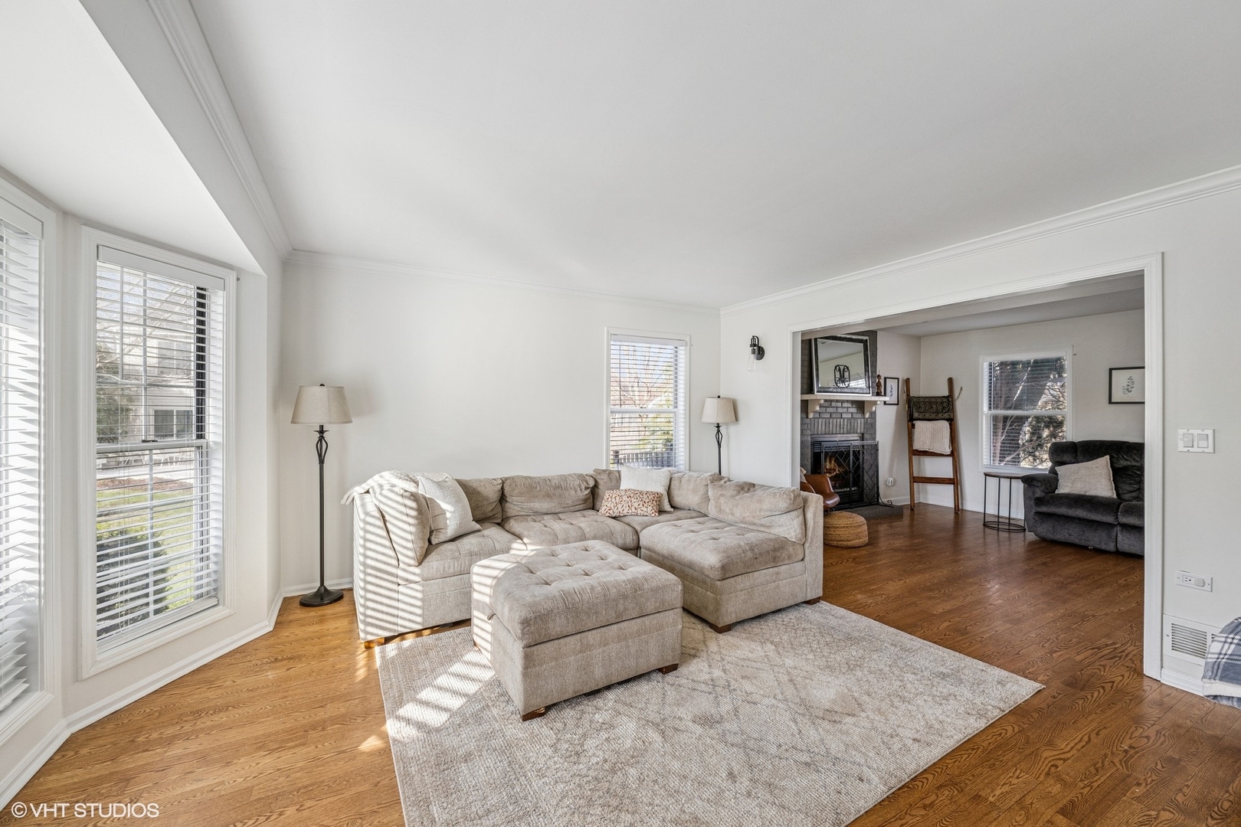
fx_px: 483
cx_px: 620
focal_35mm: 14
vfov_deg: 81.2
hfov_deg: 104.3
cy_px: 414
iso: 200
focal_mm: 14
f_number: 9
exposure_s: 1/60
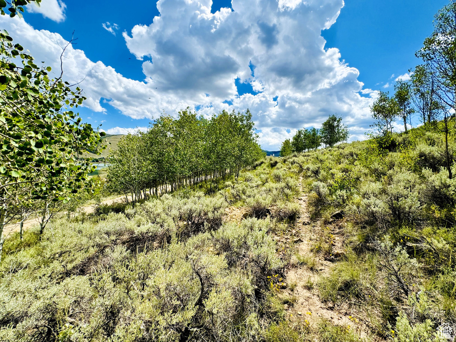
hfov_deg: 102.1
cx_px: 228
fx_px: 184
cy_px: 171
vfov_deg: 85.7
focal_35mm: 14
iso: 40
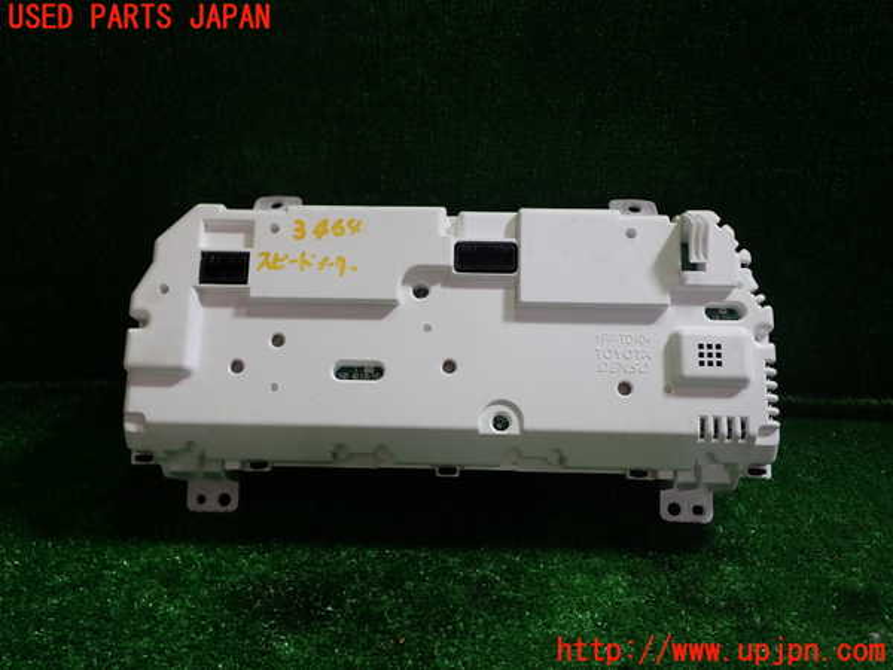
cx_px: 446
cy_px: 335
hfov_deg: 56.8
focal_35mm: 32
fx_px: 826
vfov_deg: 44.2
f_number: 2.4
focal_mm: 5.79
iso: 100
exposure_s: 1/60
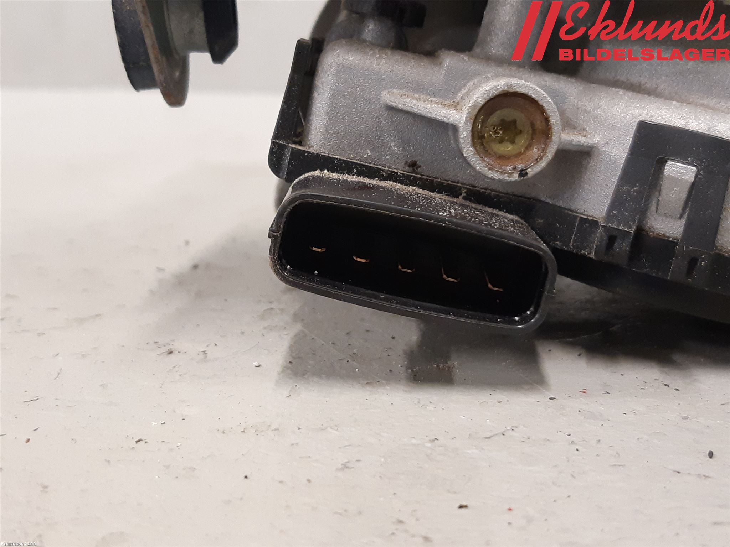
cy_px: 274
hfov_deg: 67.3
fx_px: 548
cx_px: 365
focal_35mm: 26
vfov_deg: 53.1
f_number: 1.7
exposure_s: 1/50
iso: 250
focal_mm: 3.93
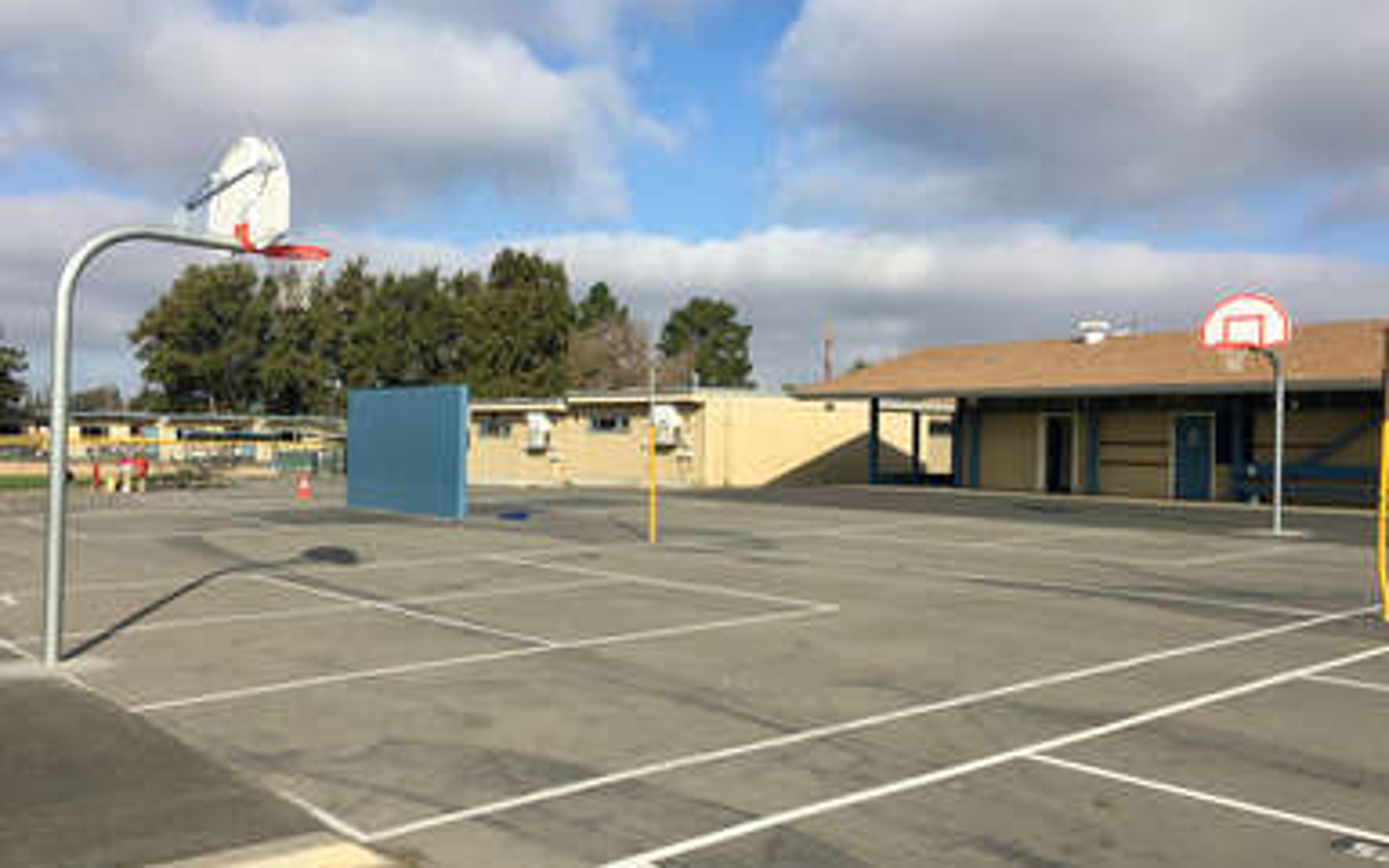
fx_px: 1211
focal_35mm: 32
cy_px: 448
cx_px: 694
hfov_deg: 59.7
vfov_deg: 39.4
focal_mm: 4.15
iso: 25
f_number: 2.2
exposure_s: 1/1972
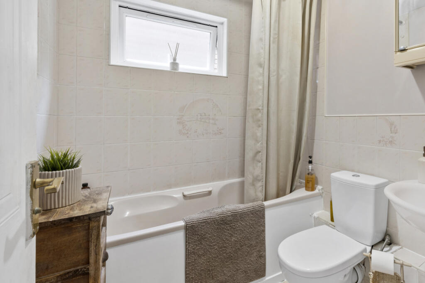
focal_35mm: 14
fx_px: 165
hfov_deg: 104.3
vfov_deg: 81.1
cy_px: 142
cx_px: 212
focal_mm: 14
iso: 250
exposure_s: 2
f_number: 16
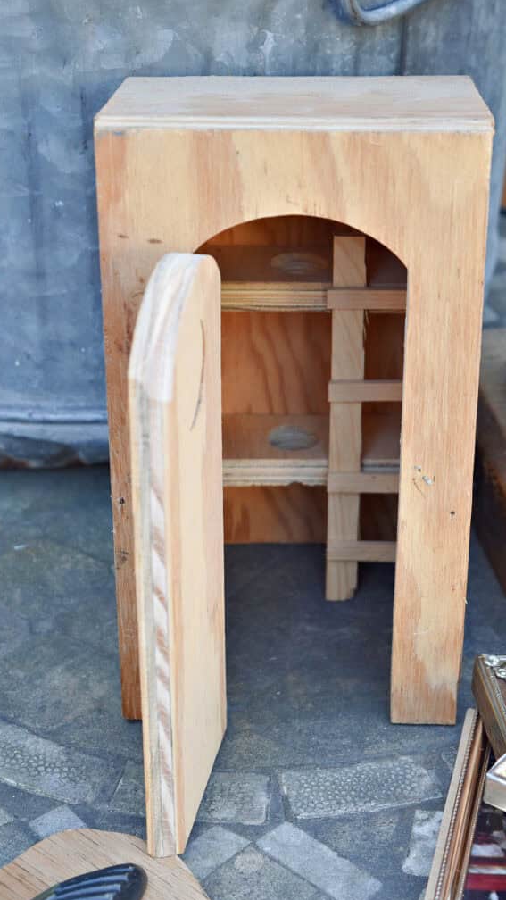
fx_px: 1980
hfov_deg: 14.6
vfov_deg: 25.6
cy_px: 454
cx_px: 283
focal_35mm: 83
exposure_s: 1/160
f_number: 6.3
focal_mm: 52
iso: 400
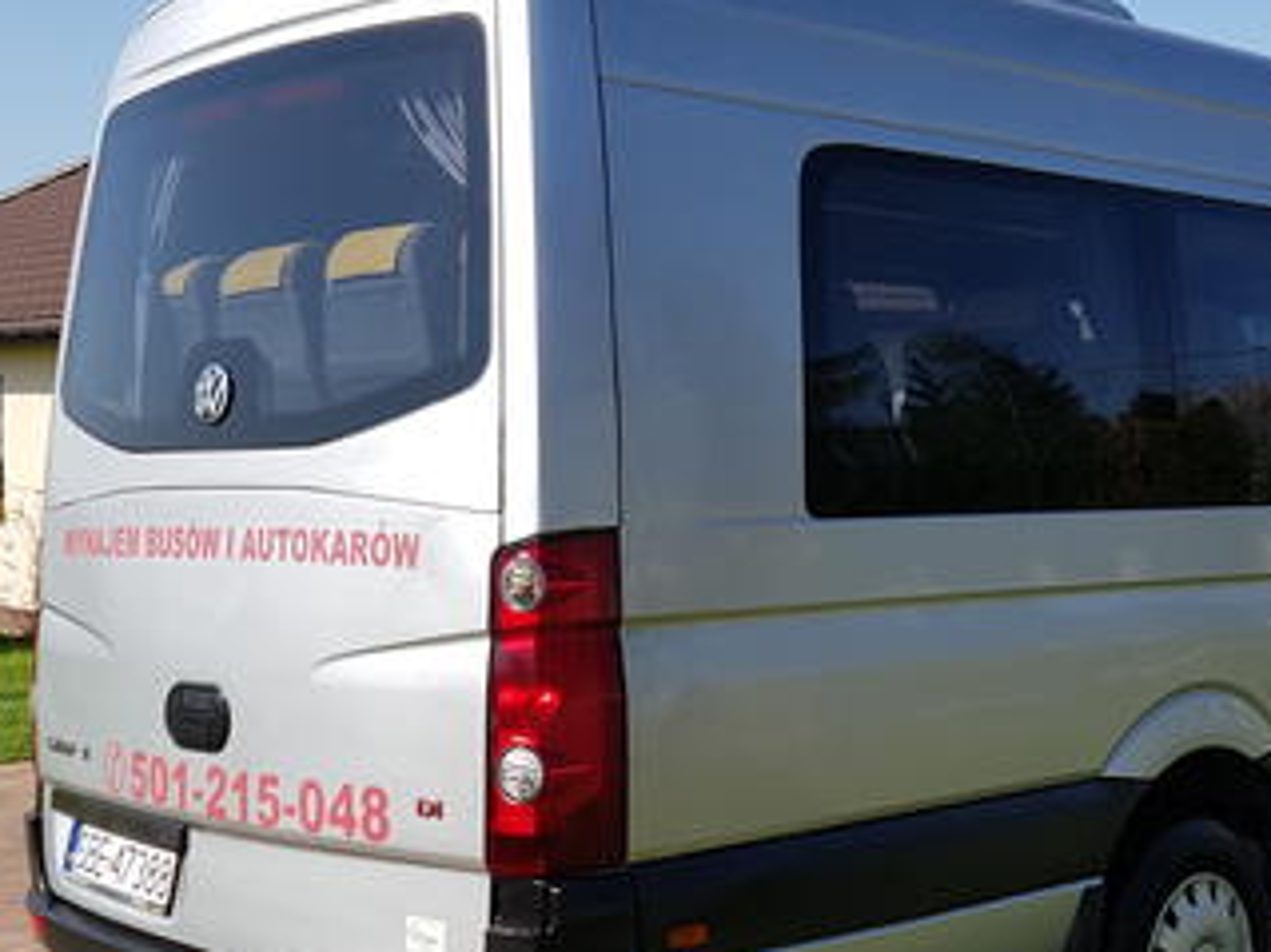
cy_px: 357
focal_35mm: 53
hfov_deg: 35.8
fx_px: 1945
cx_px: 841
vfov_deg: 27.4
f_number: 1.7
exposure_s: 1/1980
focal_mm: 4.2
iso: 40
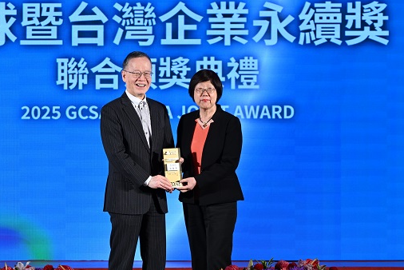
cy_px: 128
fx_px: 5143
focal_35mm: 458
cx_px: 155
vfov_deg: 3.0
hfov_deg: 4.5
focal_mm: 290
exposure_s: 1/192
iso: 1250
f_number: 7.1
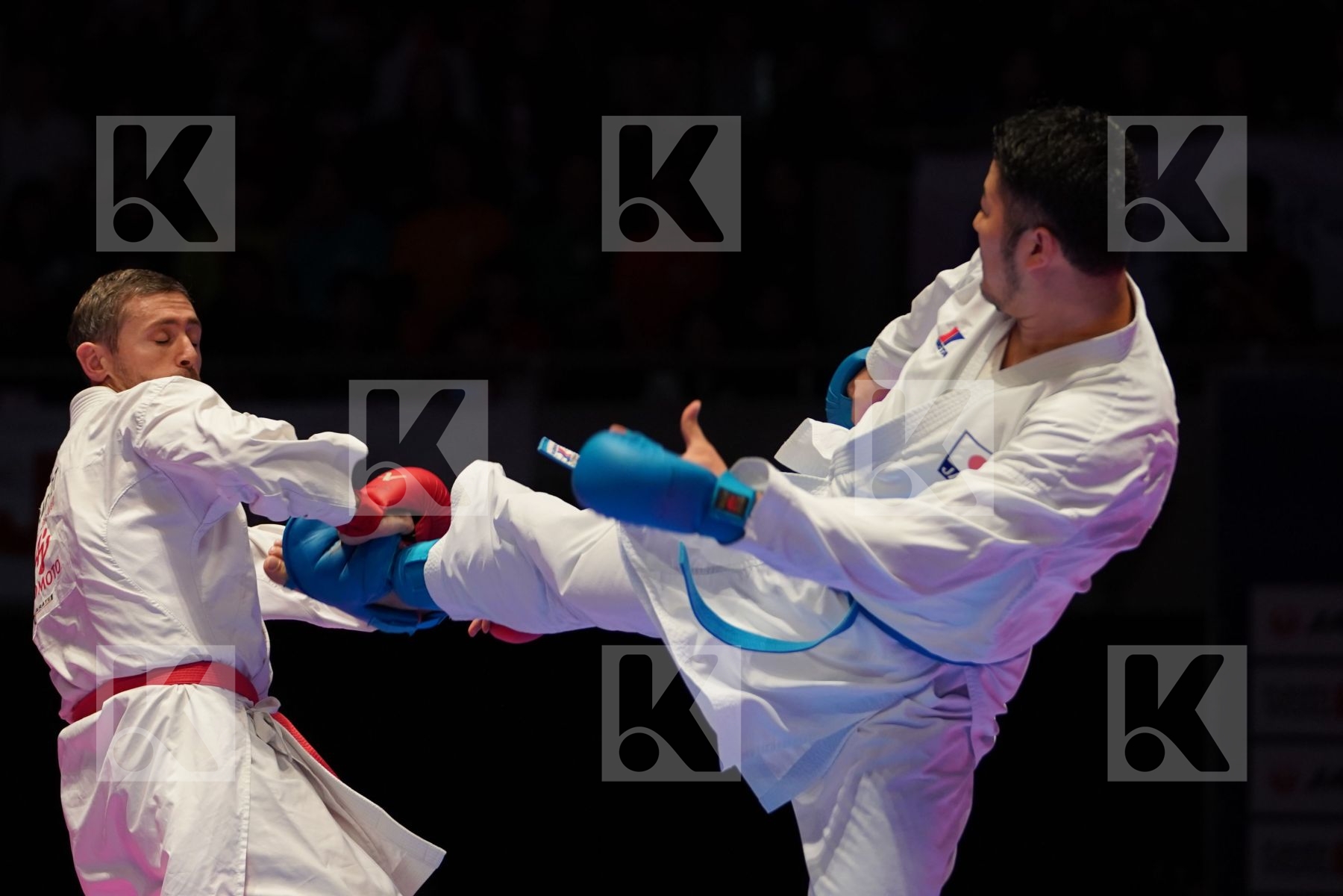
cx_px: 672
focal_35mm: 204
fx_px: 7610
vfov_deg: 6.7
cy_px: 448
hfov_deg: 10.1
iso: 1250
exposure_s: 1/1000
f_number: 2.8
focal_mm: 136
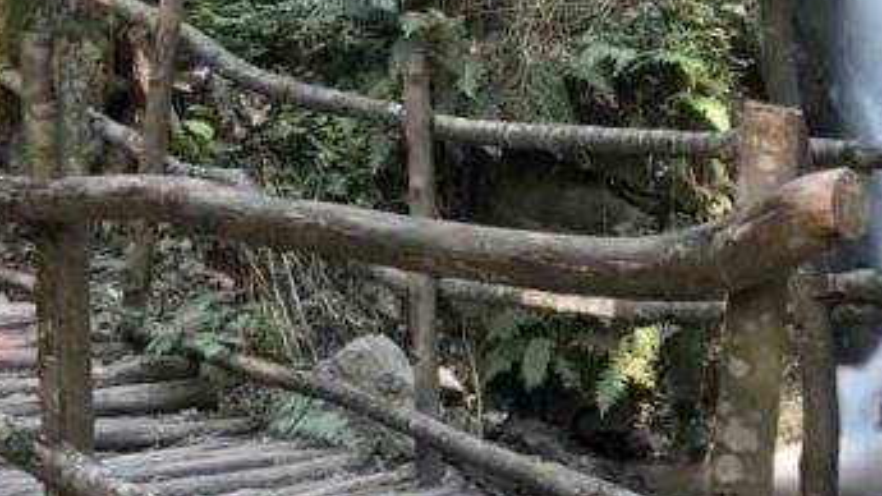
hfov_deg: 25.2
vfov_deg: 13.3
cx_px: 596
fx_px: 1964
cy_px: -327
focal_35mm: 84
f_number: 1.6
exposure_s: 1/95
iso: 125
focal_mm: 5.96
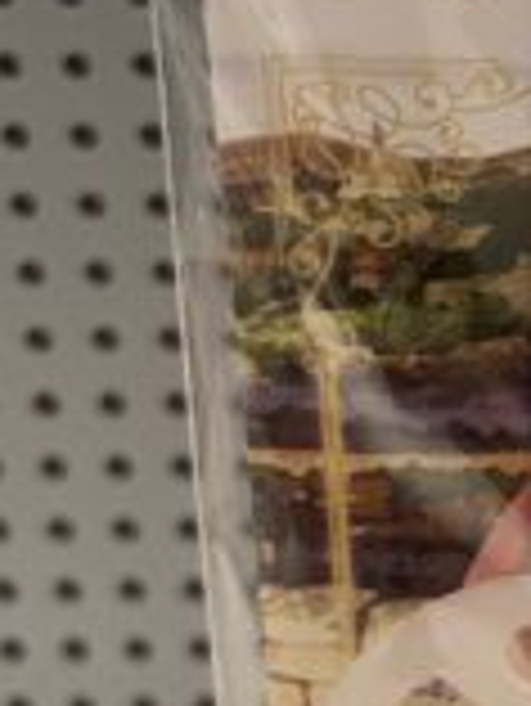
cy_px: 481
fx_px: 1573
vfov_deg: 25.2
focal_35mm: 77
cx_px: 742
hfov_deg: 17.6
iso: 320
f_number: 1.6
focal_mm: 4.2
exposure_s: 1/50
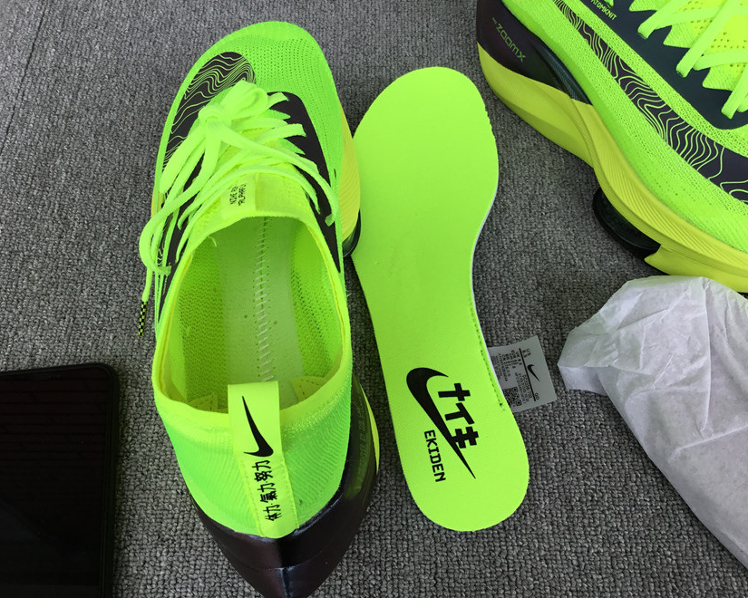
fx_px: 731
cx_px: 375
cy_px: 303
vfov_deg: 44.5
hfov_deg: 54.2
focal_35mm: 33
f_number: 2.4
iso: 25
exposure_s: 1/622
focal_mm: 3.3
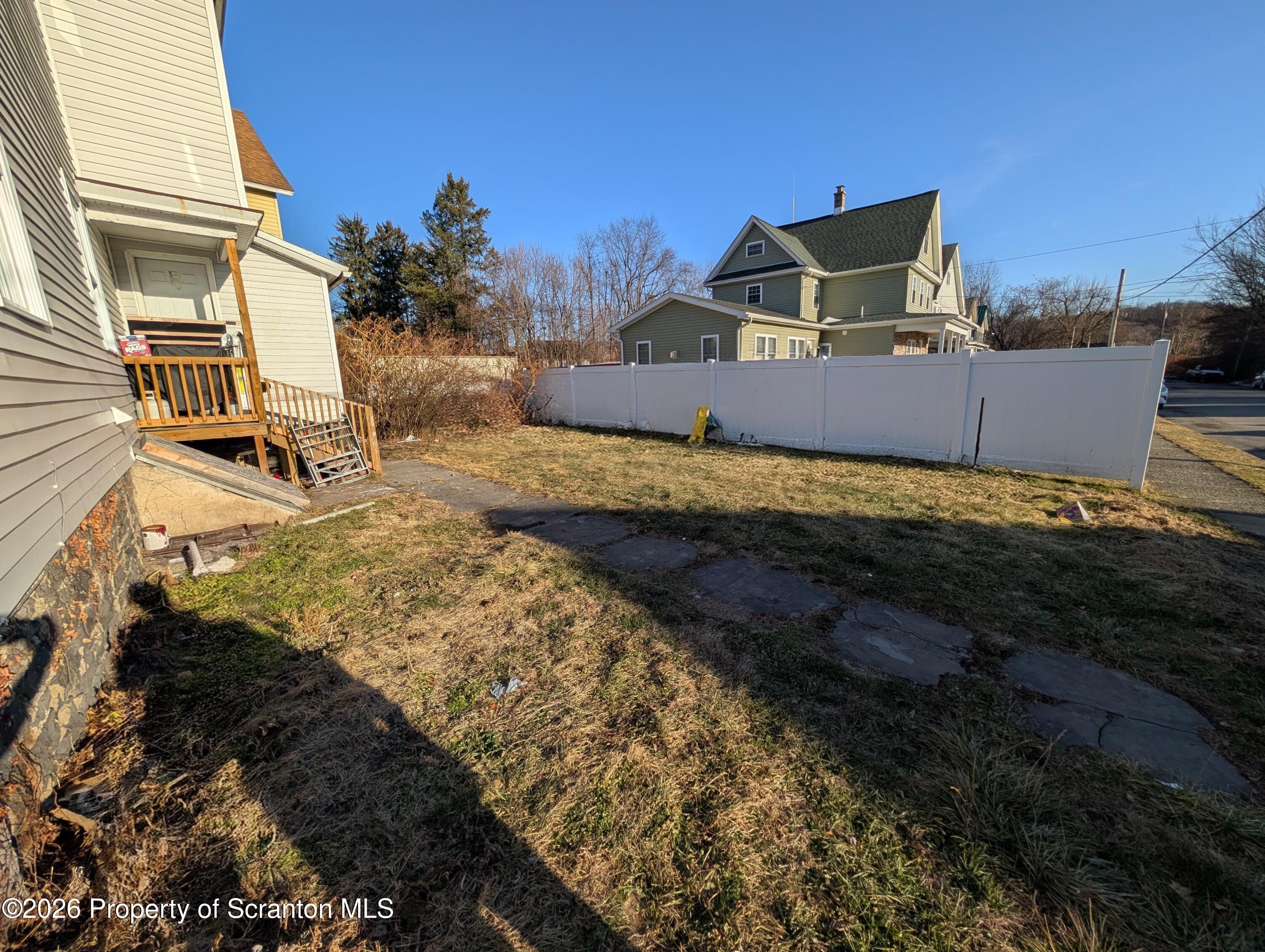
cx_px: 632
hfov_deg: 110.5
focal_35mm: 12
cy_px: 476
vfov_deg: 94.6
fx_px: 439
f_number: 1.7
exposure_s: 1/4878
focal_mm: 2.02
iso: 56
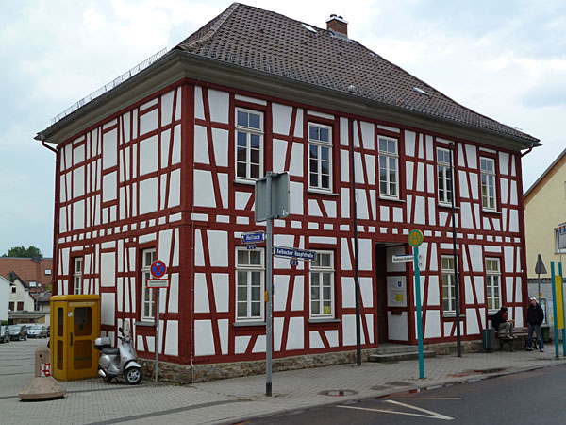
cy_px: 212
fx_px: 654
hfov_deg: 46.8
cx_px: 283
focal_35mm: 40
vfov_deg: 36.0
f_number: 4
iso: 80
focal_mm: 6.5
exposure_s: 1/100
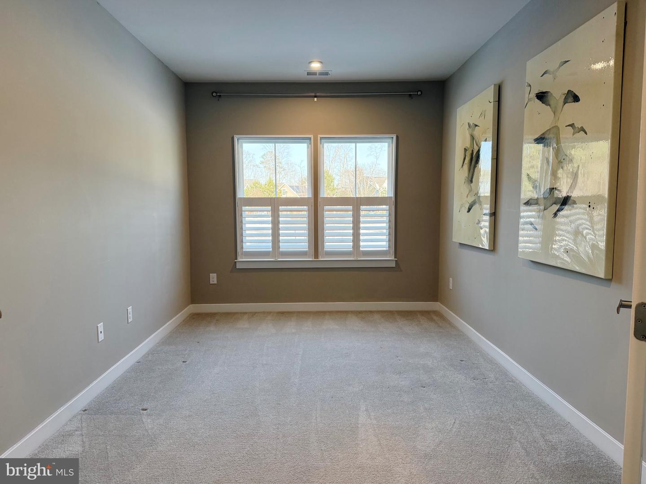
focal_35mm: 24
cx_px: 323
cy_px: 242
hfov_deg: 71.6
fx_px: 448
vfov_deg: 56.8
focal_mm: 6.76
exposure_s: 1/164
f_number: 1.78
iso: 200
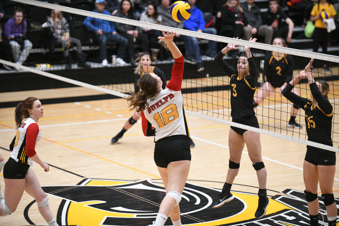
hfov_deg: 13.7
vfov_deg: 9.1
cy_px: 113
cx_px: 170
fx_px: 1412
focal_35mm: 150
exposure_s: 1/1000
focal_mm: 150
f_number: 2.8
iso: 4000
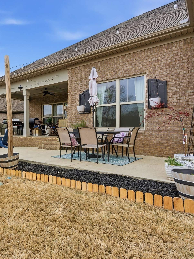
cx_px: 44
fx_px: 179
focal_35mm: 24
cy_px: 135
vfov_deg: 71.6
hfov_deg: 53.7
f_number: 9
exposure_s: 1/4000
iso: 250
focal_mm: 16
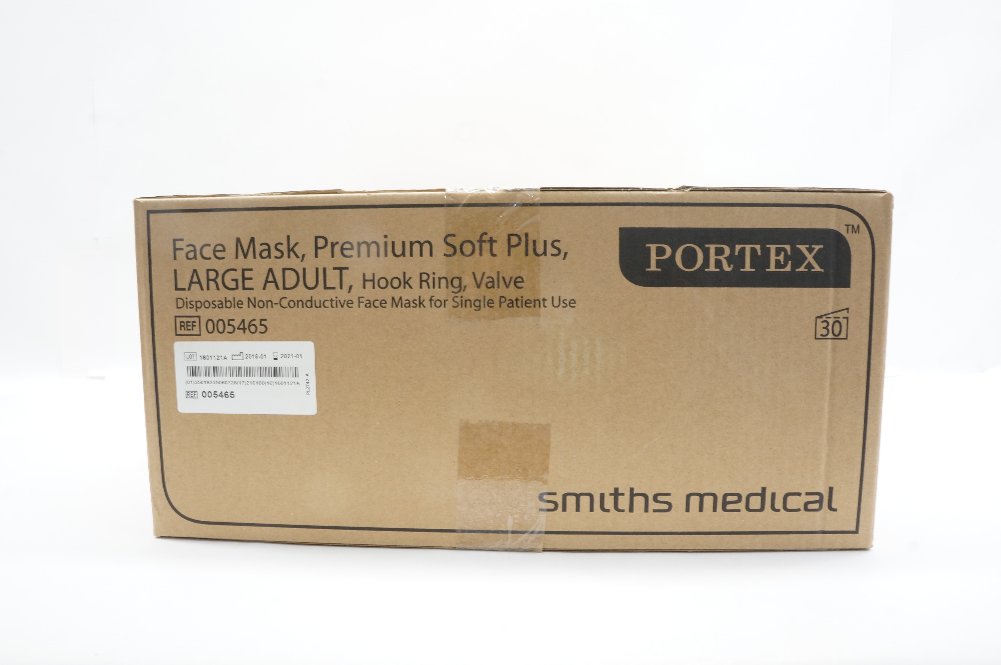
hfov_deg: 67.4
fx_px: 750
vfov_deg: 47.8
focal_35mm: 27
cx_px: 500
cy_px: 332
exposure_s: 1/10
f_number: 14
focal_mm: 18
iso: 800
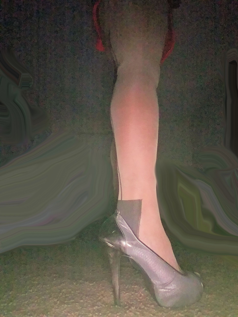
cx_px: 119
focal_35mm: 21
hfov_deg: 63.4
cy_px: 158
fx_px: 193
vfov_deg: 79.0
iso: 1000
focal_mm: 2.1
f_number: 1.7
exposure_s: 1/12
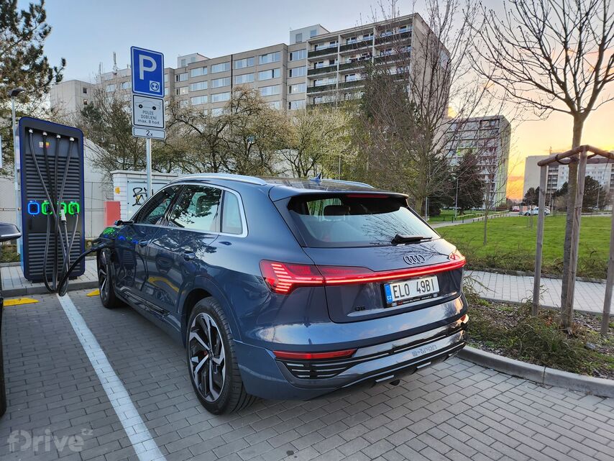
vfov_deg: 58.9
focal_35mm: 23
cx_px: 307
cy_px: 230
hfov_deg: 73.9
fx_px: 408
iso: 100
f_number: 1.8
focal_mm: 5.4
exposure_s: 1/180
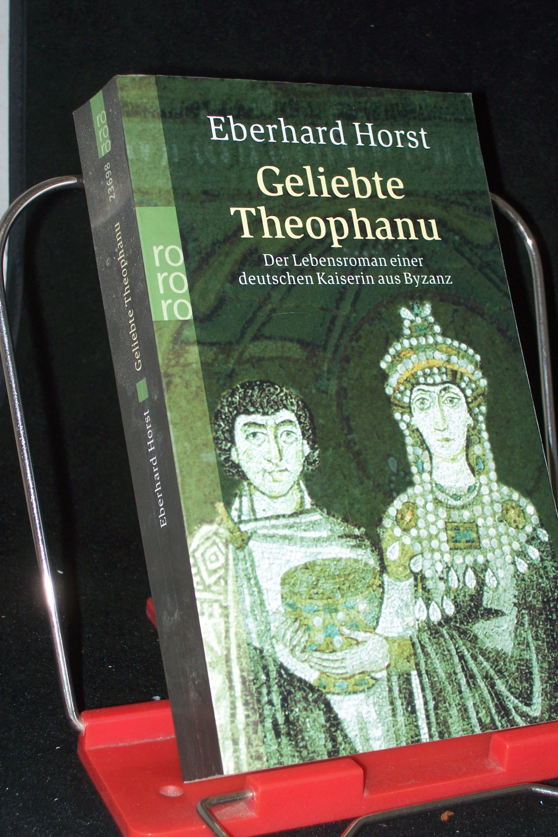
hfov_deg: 19.7
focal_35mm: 69
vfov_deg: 29.2
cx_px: 312
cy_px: 420
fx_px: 1604
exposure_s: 1/80
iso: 80
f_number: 3.6
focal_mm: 11
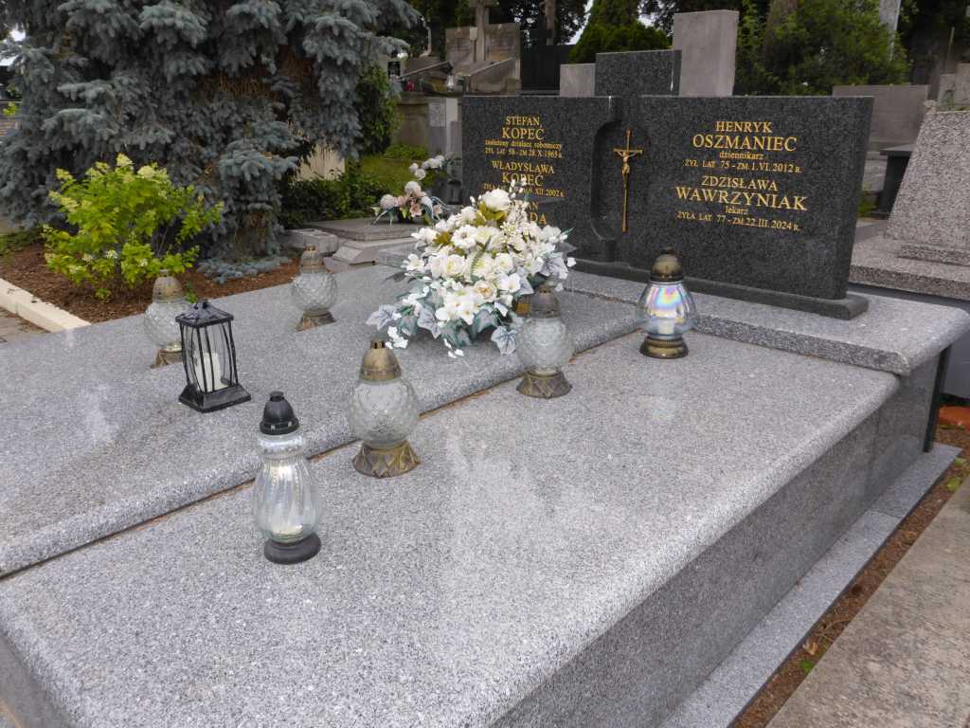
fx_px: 785
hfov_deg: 63.4
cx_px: 485
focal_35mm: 28
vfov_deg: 49.7
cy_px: 364
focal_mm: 4.9
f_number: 3.3
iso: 125
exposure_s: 1/60
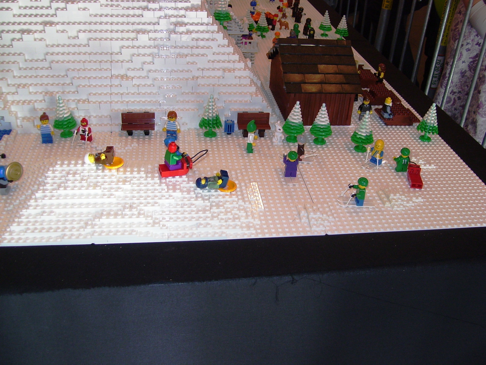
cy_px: 182
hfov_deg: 51.4
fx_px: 505
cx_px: 243
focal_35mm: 36
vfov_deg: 39.7
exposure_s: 1/60
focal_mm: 6
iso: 80
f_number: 2.7
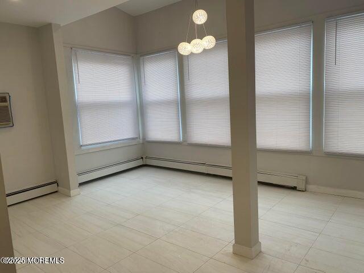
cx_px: 182
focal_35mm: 26
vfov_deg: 53.1
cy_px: 136
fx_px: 273
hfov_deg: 67.3
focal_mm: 4.25
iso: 32
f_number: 1.8
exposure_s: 1/148
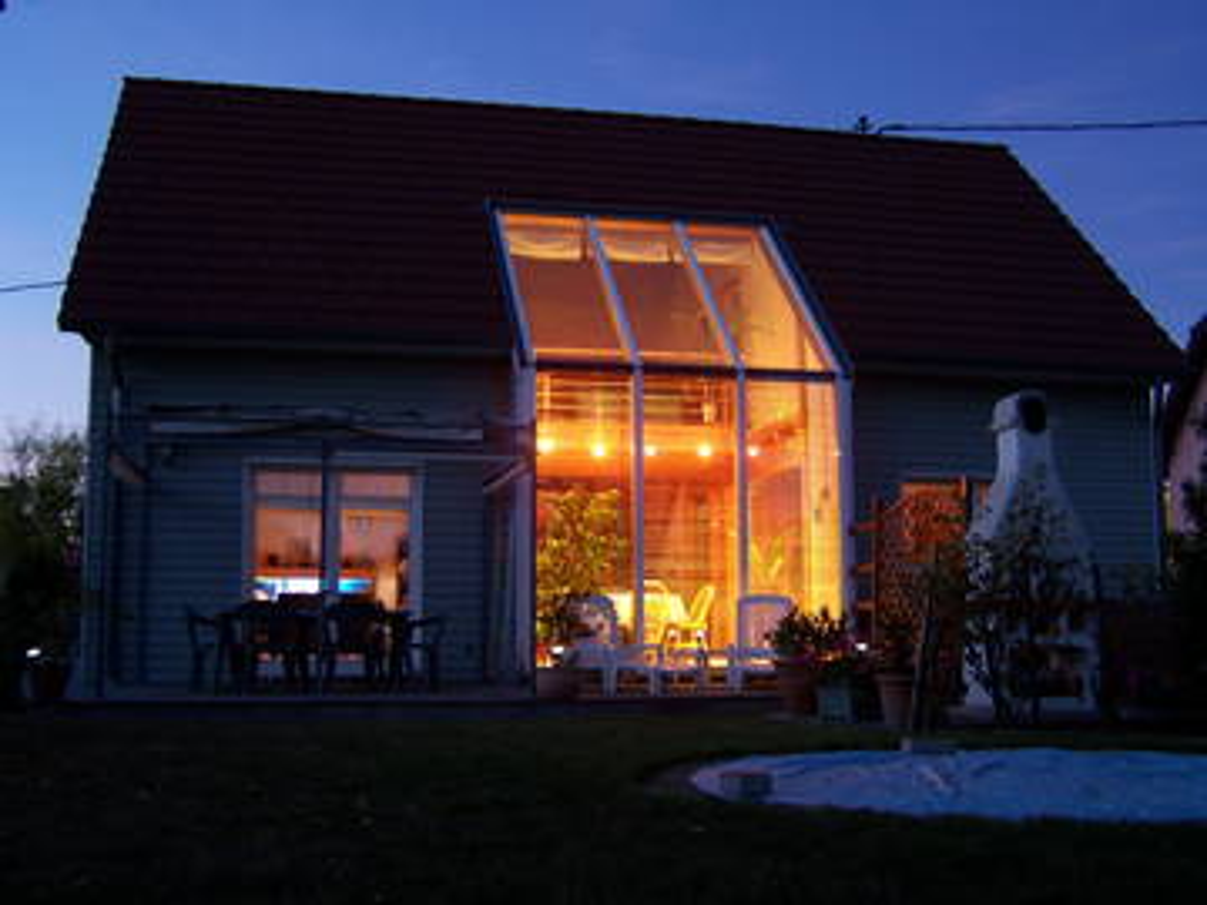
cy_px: 452
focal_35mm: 38
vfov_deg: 37.7
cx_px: 604
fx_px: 1325
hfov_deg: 49.0
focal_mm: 6.3
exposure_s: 8
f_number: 2.8
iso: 64
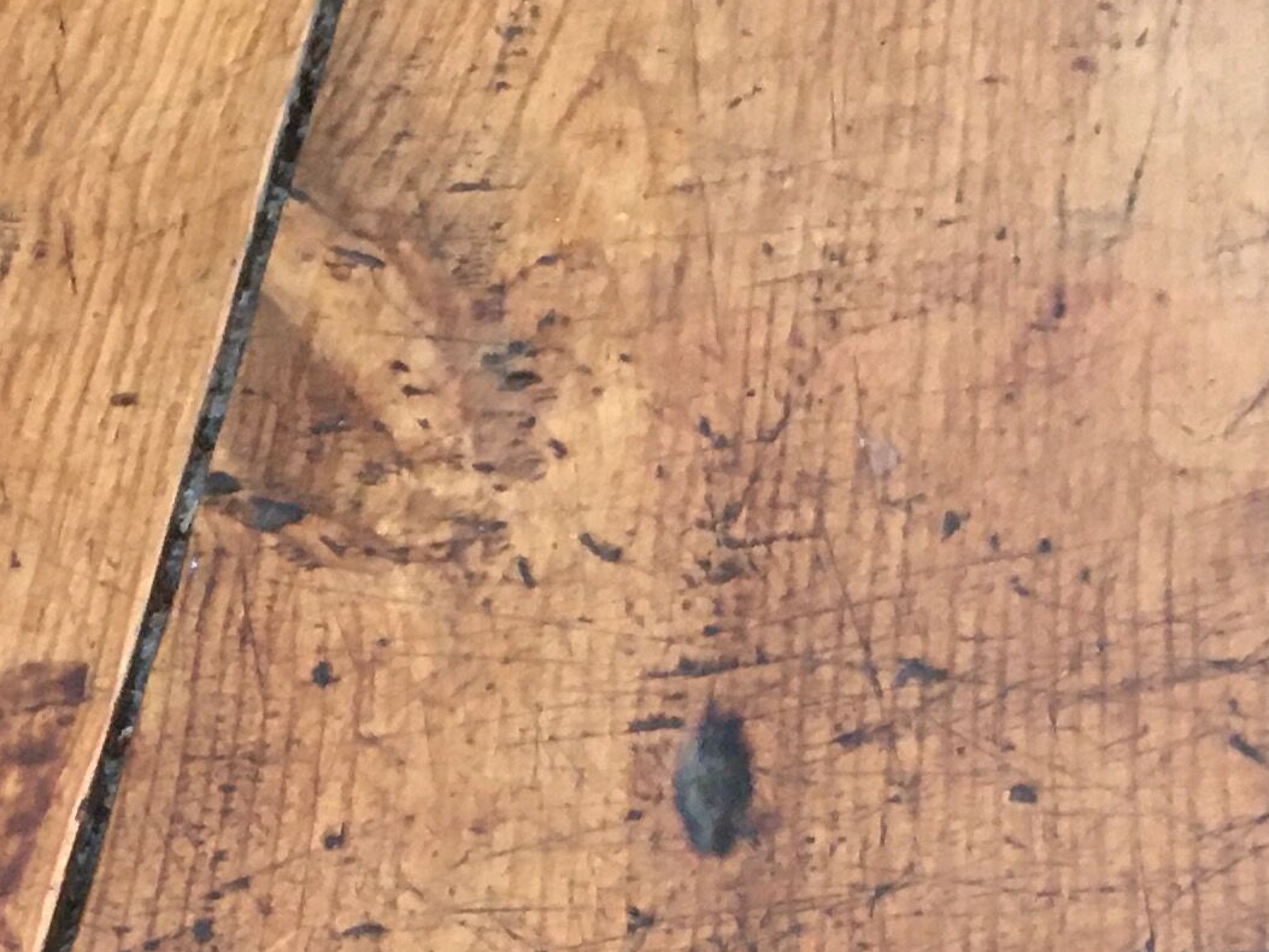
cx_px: 164
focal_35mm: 111
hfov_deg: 17.5
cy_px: 1287
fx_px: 4070
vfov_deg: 12.8
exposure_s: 1/33
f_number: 2.2
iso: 200
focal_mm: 4.15
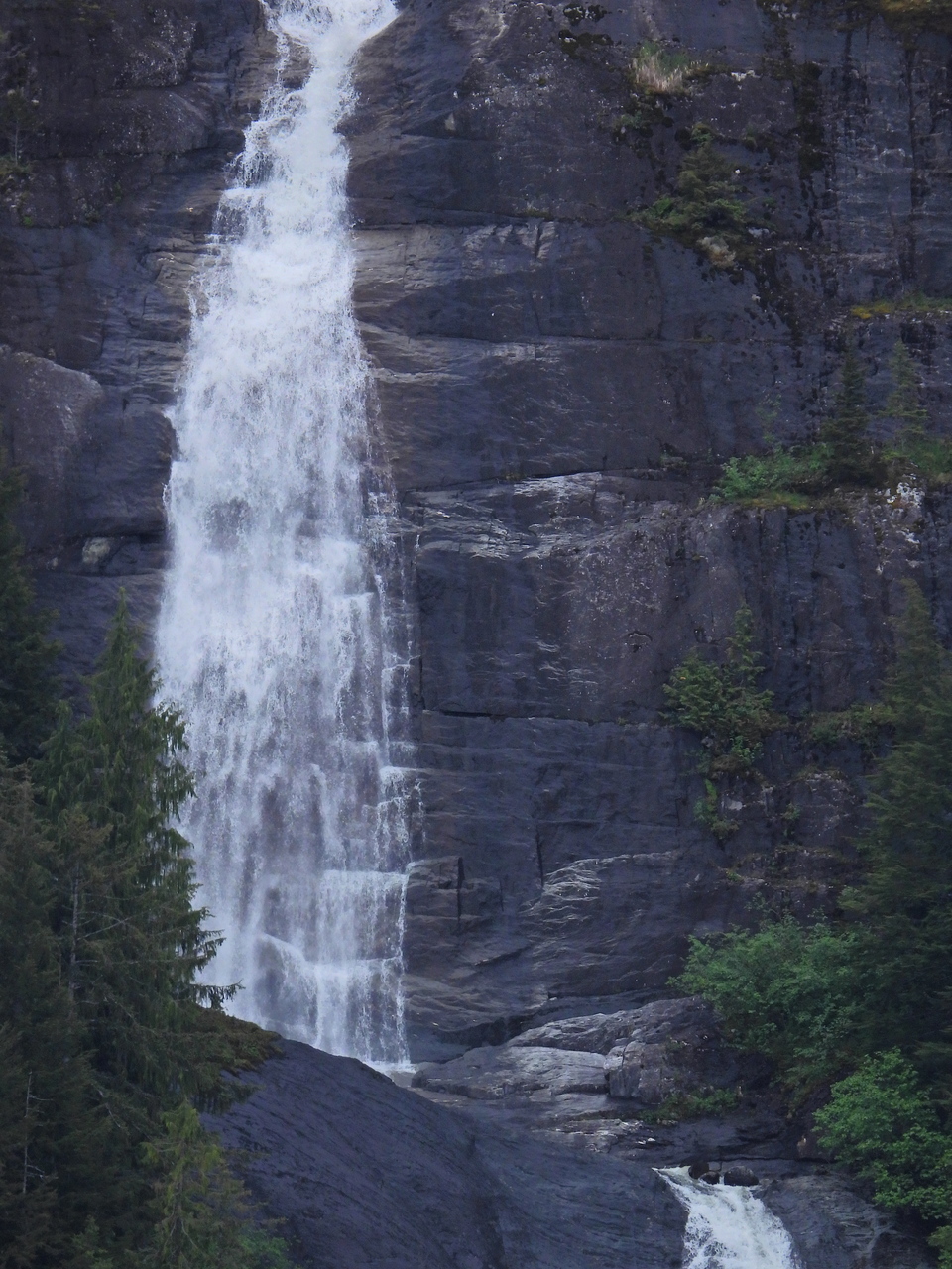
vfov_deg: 2.1
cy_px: 634
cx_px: 476
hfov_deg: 1.6
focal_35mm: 950
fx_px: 34836
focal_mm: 170
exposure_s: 1/500
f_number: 5.6
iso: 250
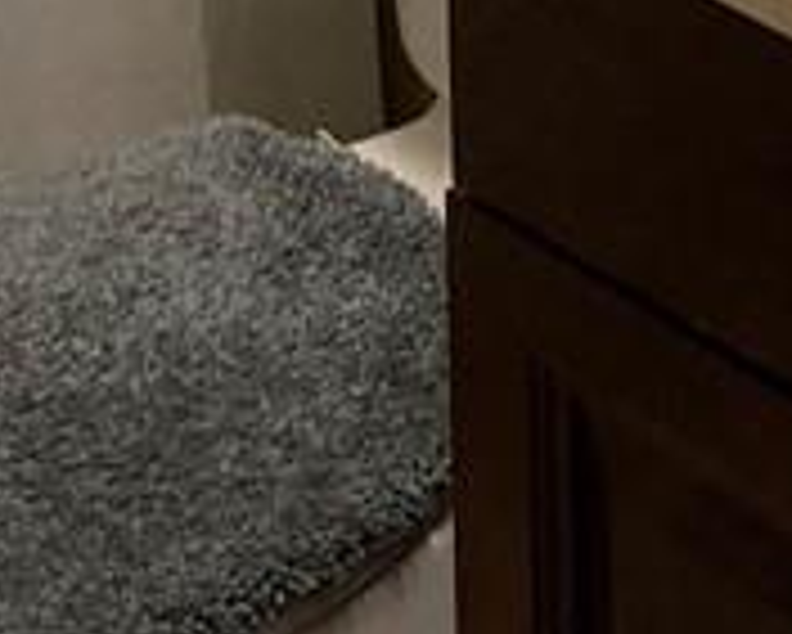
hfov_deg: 12.1
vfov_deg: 8.6
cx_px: 328
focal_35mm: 159
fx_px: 3729
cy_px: -1016
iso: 160
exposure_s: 1/60
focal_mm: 3.99
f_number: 1.8
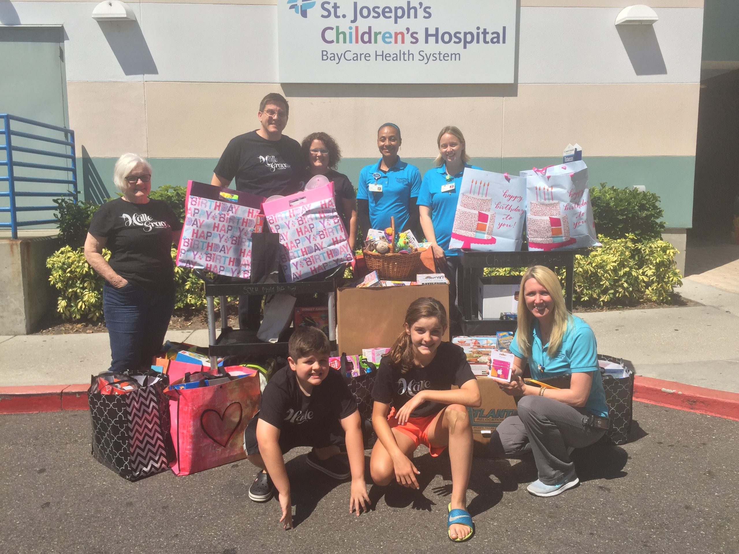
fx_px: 619
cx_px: 370
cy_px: 277
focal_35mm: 29
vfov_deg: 48.2
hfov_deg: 61.7
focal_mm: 4.15
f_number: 2.2
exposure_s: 1/2475
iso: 32
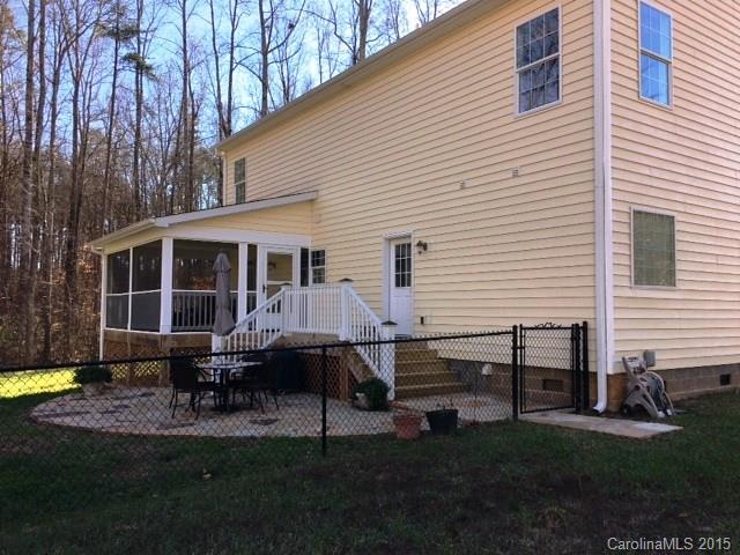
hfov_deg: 61.7
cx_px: 370
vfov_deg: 48.2
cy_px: 278
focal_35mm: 29
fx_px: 620
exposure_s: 1/582
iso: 25
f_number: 2.2
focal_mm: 4.15
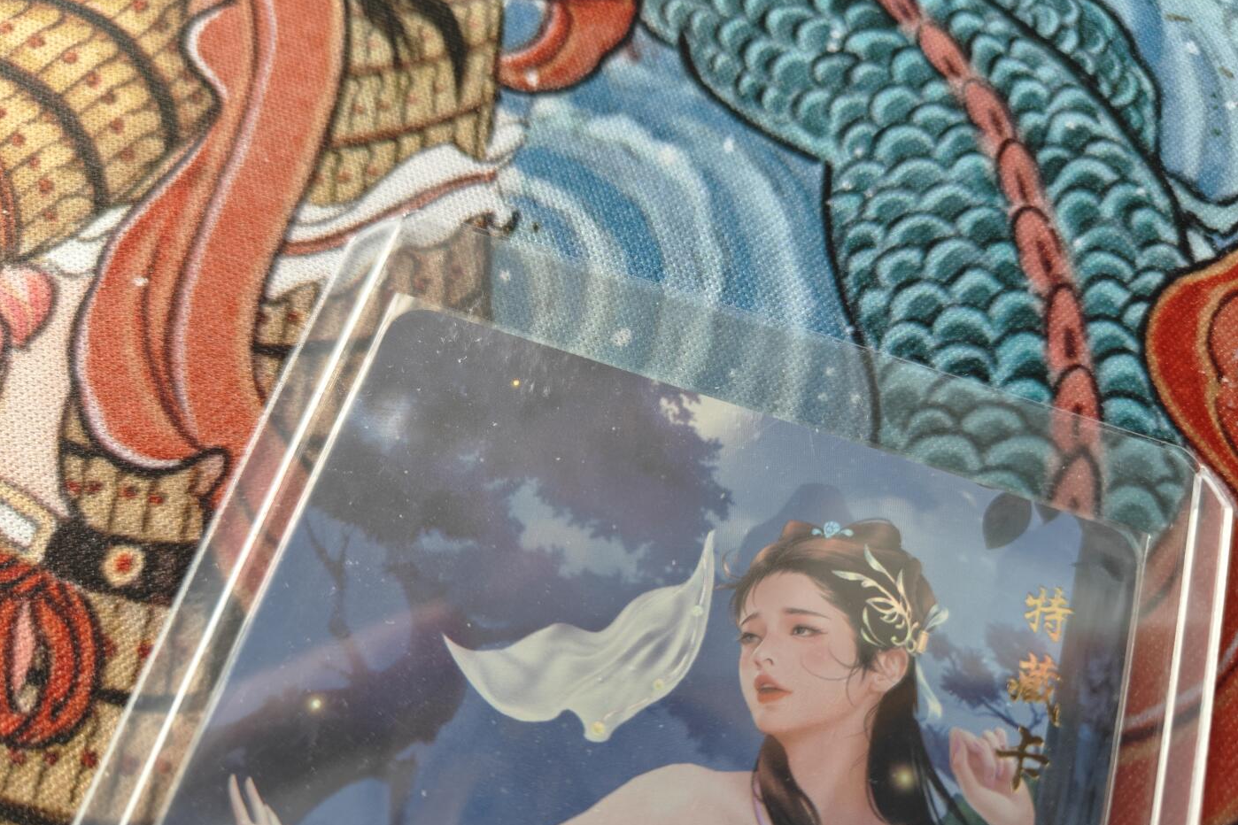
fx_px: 860
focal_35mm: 25
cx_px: 619
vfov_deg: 51.2
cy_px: 460
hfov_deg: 71.5
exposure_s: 1/88
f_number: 1.8
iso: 160
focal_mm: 5.59
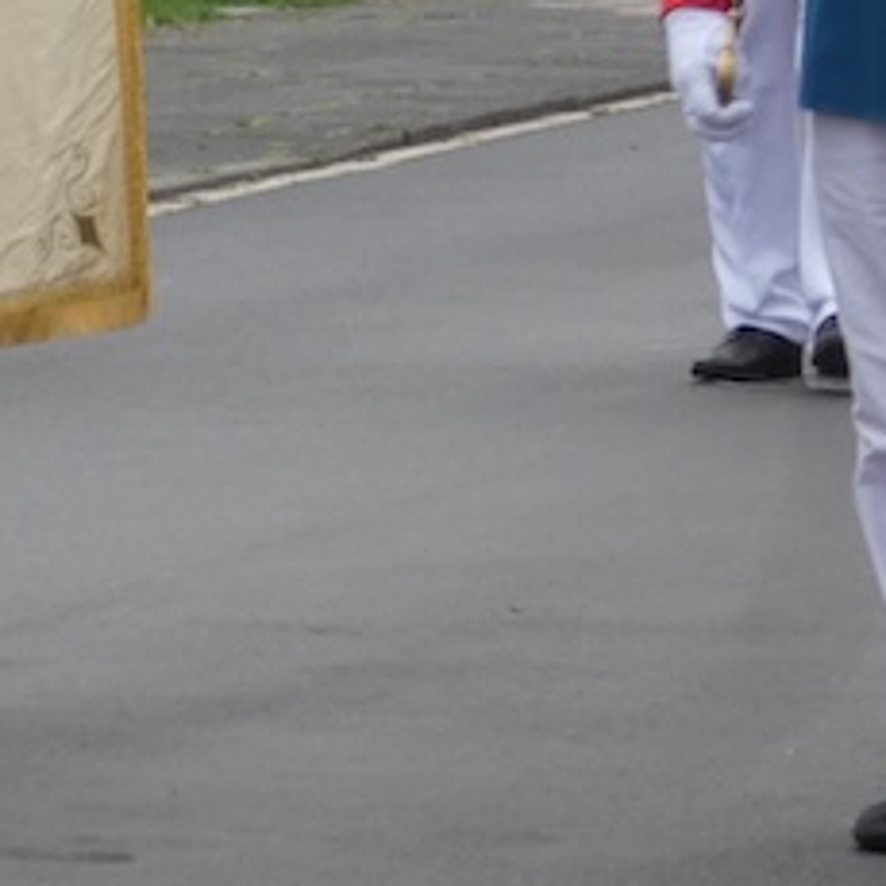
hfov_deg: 3.7
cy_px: 54
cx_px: -562
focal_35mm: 472
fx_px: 13668
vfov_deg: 3.7
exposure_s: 1/80
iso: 160
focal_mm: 21.5
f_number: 5.1
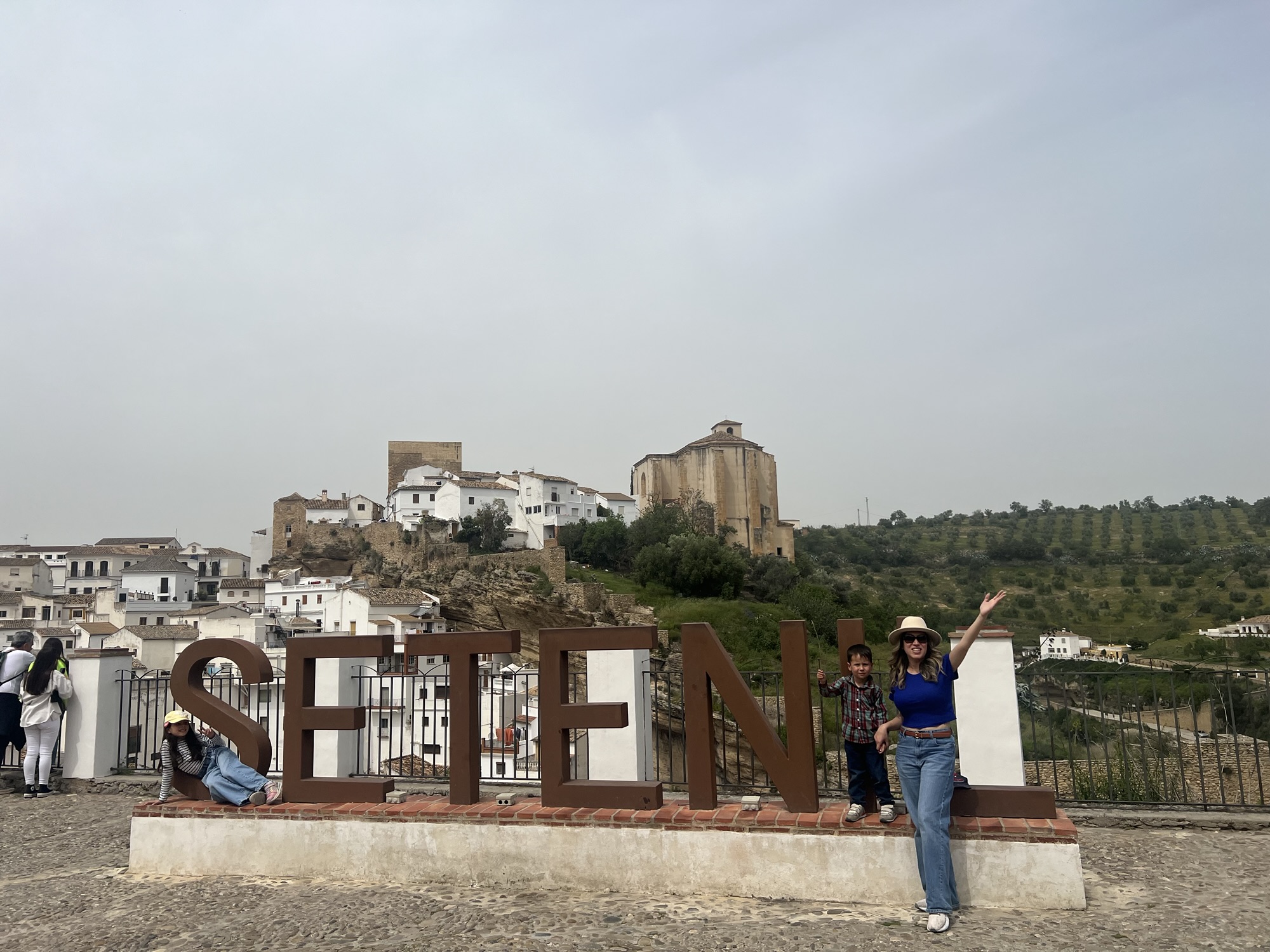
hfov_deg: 67.3
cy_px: 476
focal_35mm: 26
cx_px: 635
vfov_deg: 53.1
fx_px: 954
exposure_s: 1/8000
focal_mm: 5.7
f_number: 1.5
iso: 50
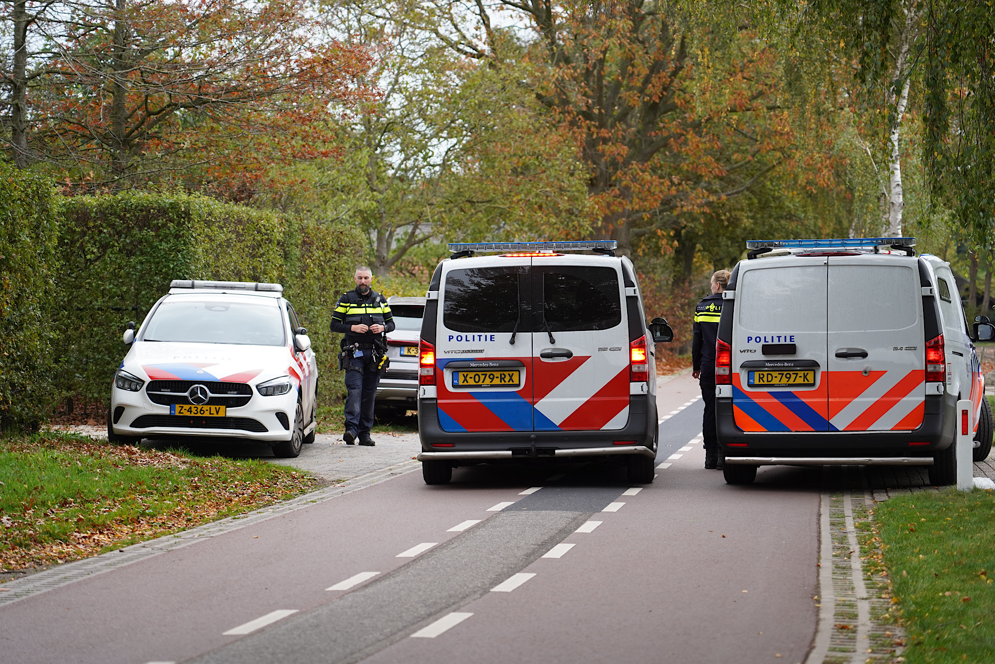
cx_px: 498
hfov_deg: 20.2
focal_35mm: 101
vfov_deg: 13.6
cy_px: 332
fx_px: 2791
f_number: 4
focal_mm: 101
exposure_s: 1/160
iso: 200
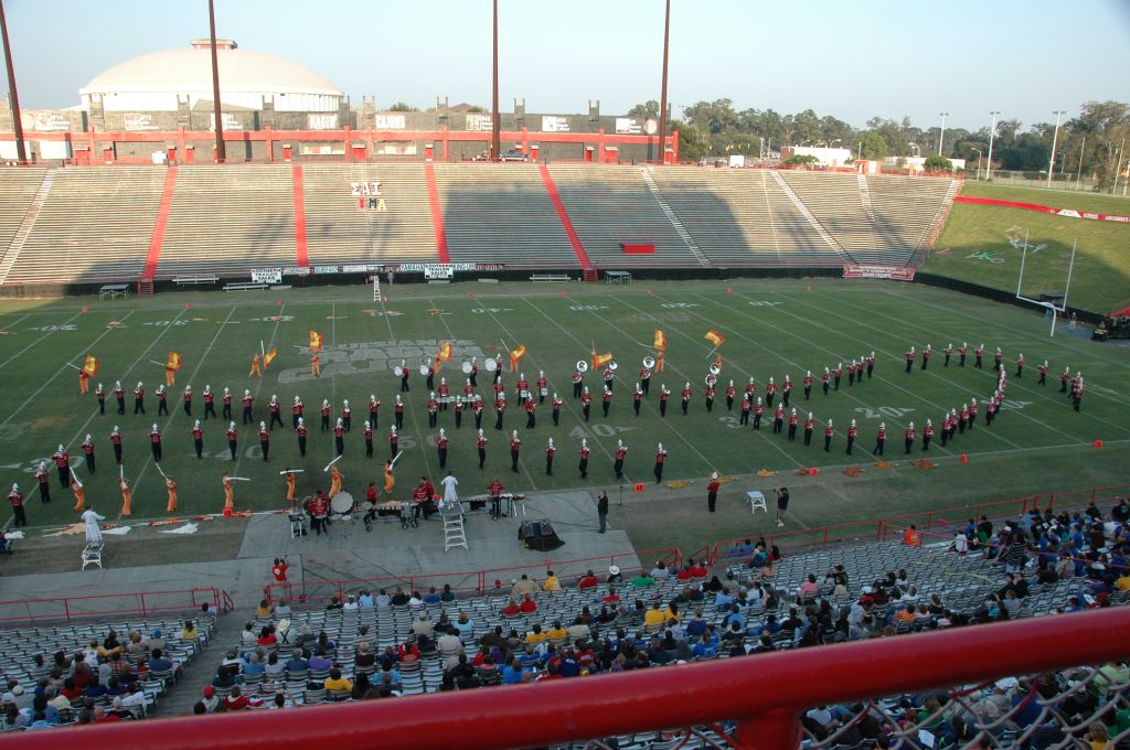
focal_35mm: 27
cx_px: 565
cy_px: 375
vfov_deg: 47.8
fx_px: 846
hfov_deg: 67.4
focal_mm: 18
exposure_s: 1/160
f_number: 7.1
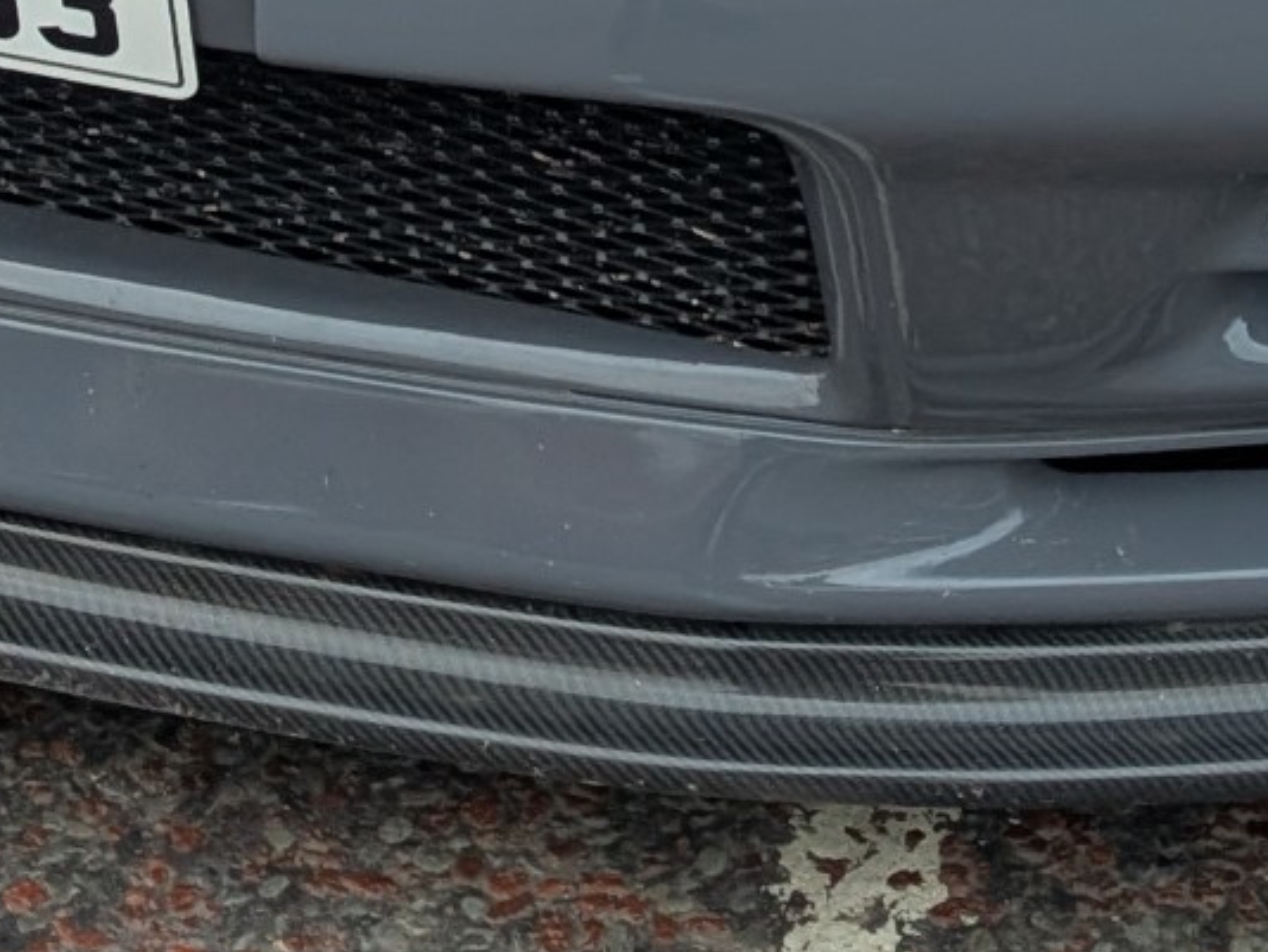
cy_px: -800
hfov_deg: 16.8
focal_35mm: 117
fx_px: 4288
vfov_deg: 11.7
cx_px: 392
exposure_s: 1/293
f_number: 1.68
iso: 386
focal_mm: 6.9
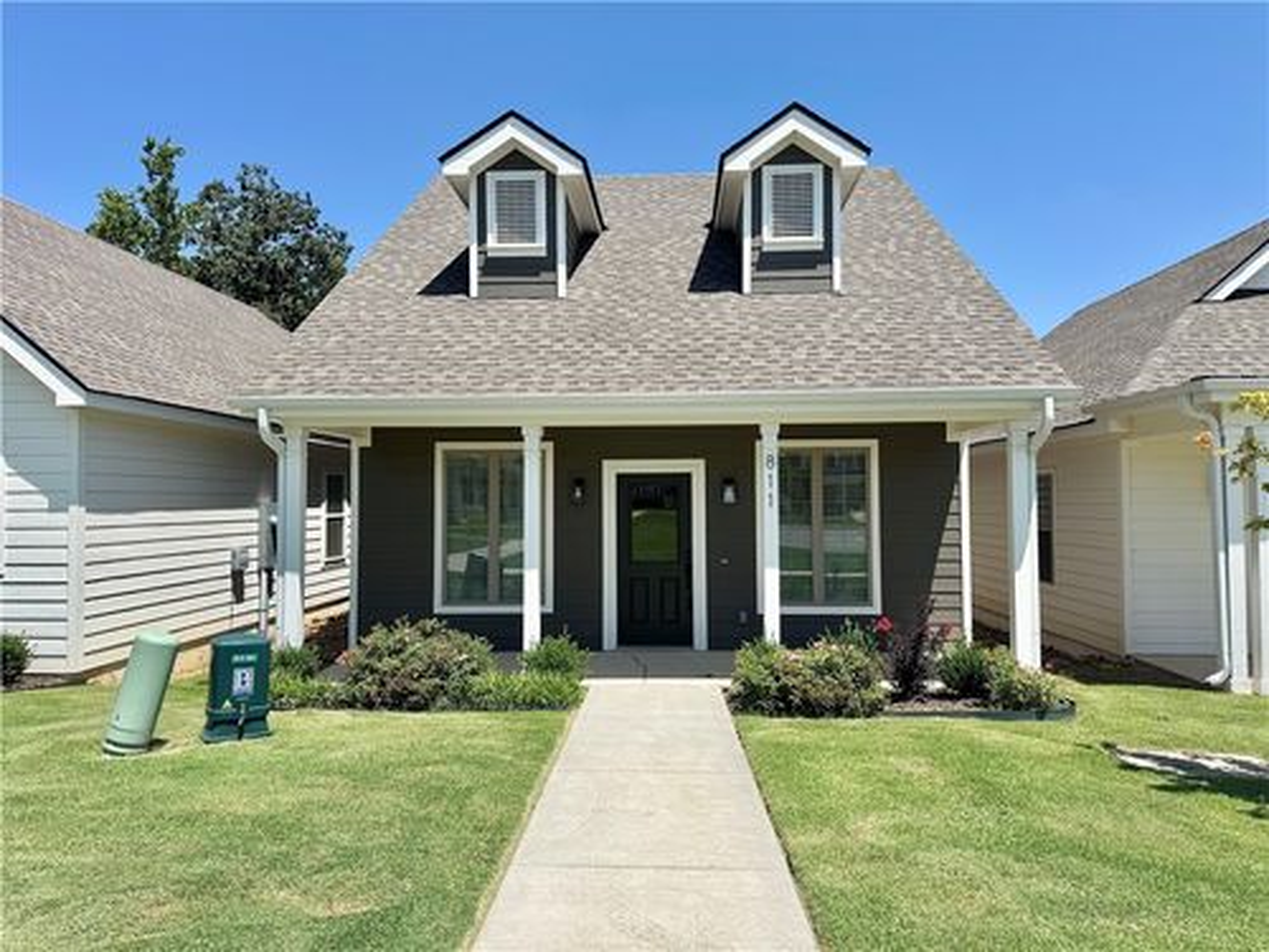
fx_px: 880
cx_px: 634
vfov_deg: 56.8
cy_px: 476
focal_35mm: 24
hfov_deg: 71.6
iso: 80
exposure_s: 1/4310
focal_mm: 6.76
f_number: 1.78
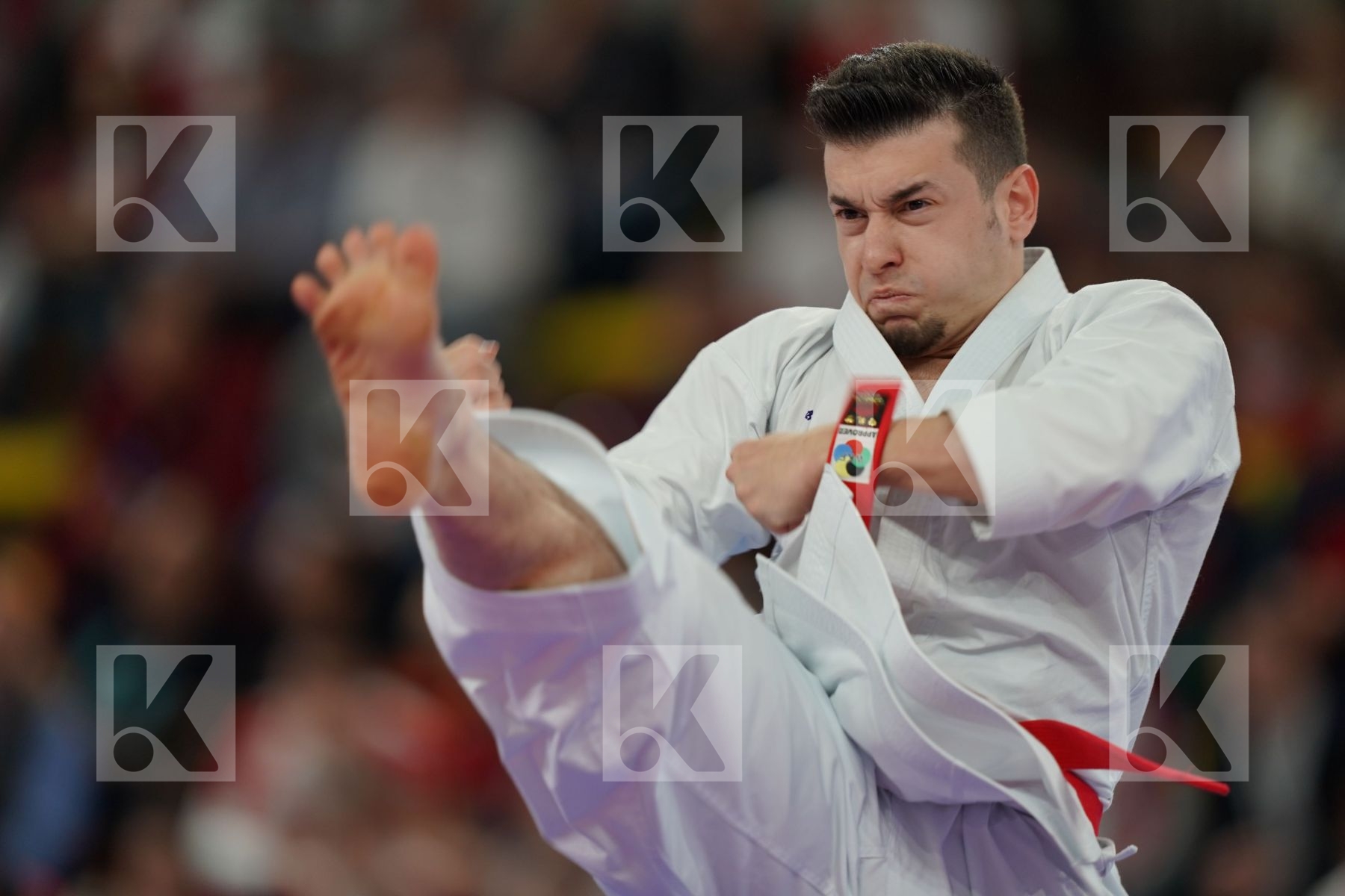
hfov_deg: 5.2
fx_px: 14943
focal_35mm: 400
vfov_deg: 3.4
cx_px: 672
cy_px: 448
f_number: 2.8
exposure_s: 1/320
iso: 640
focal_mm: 400
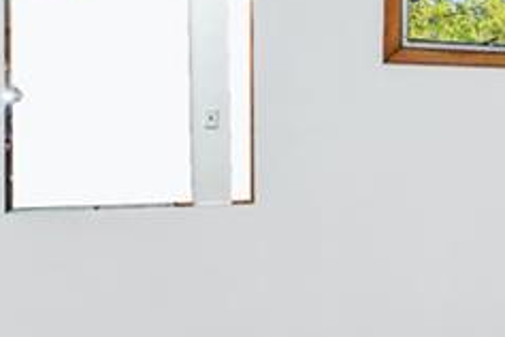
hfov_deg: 21.7
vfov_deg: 19.7
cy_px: 115
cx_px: 850
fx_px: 968
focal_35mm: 69
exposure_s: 1/50
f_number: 5
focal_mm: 16
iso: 50
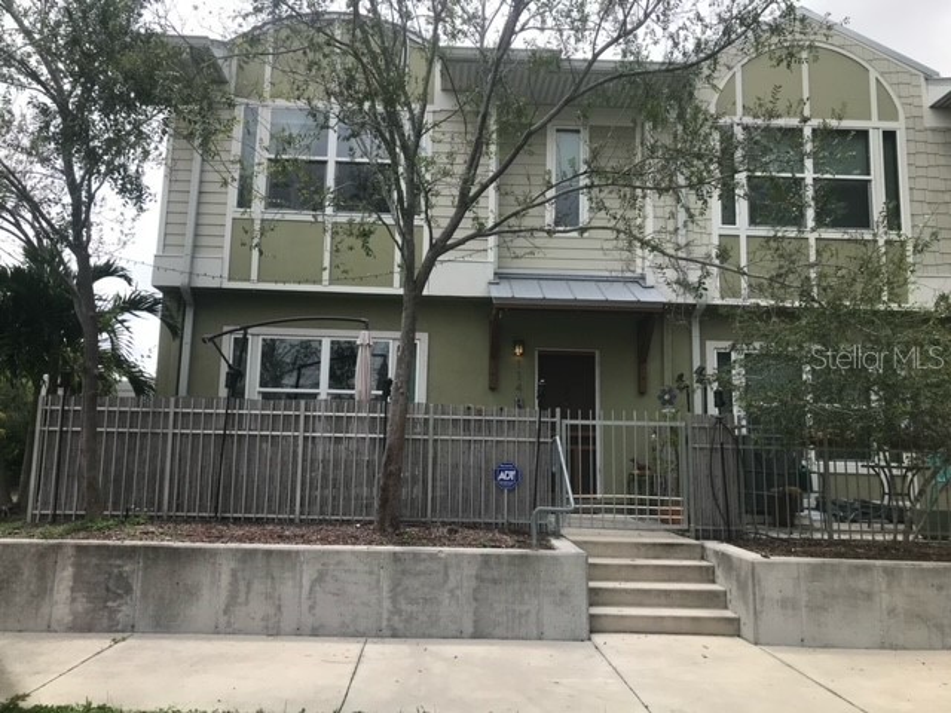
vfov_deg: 49.7
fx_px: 769
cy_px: 356
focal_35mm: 28
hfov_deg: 63.4
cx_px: 476
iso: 20
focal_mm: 3.99
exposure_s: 1/1473
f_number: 1.8
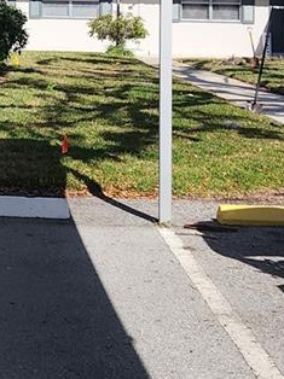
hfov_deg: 16.0
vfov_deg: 21.4
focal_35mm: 88
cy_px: -6
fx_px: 964
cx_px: -66
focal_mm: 6.4
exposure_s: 1/1099
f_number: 1.8
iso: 12
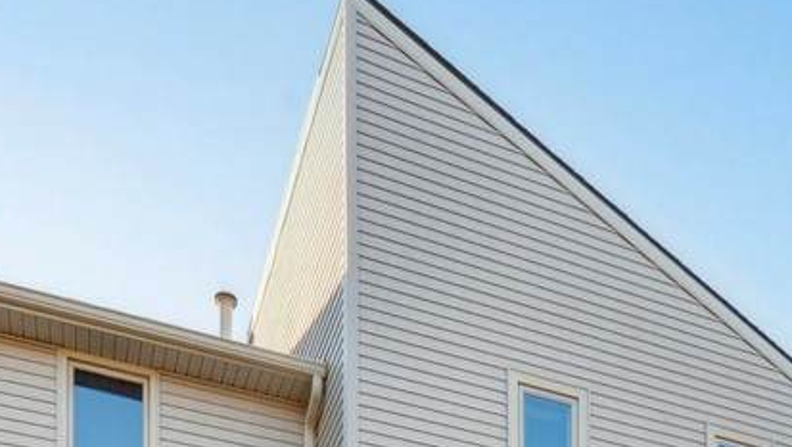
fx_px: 925
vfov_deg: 22.7
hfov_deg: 45.7
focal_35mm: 44
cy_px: 651
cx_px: 524
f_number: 11
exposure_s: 1/125
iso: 400
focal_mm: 16
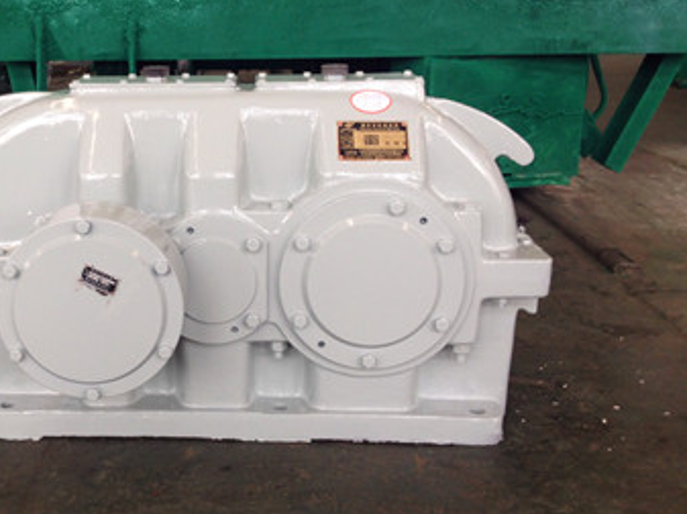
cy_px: 197
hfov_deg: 36.2
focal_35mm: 52
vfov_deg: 27.9
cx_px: 194
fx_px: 1031
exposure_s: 1/60
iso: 64
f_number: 2.4
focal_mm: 4.28
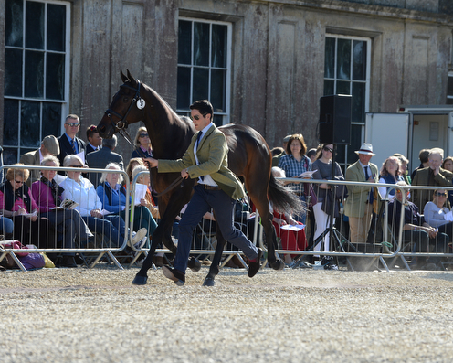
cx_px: 242
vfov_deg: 8.8
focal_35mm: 176
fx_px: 2360
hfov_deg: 11.0
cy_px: 181
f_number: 6.3
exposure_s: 1/1250
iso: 640
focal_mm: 155
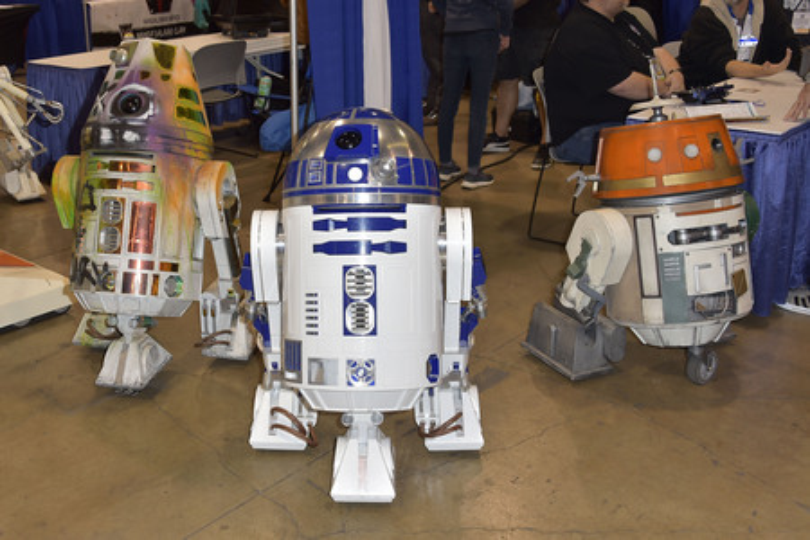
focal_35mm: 35
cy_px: 270
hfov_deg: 54.4
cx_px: 405
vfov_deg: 37.9
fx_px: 787
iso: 640
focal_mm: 35
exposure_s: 1/200
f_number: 6.3
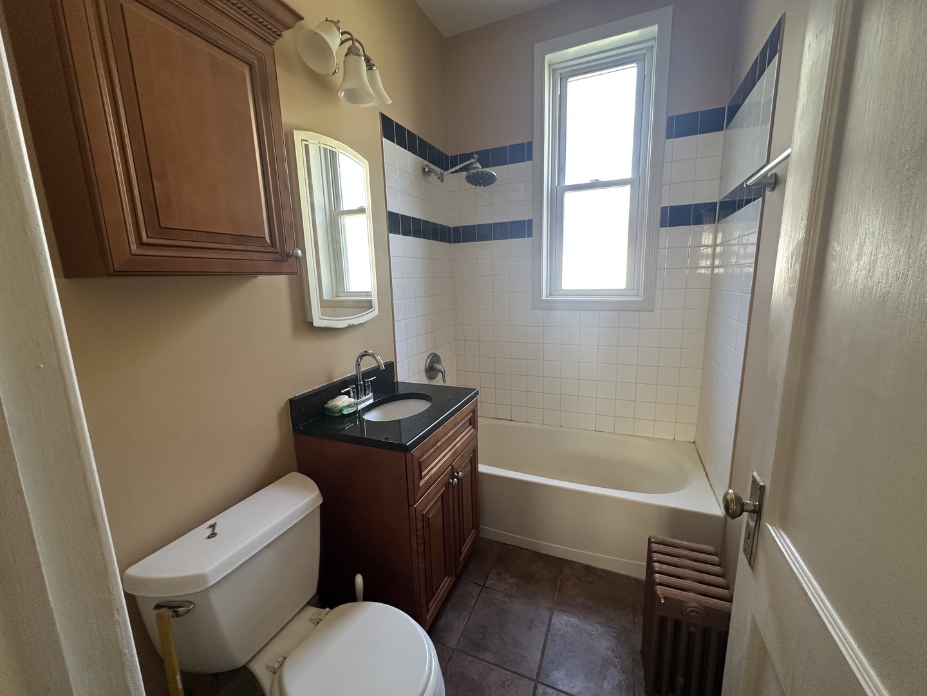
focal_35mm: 14
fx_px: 375
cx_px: 464
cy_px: 348
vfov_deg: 85.7
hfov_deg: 102.1
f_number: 2.2
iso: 200
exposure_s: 1/60
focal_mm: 2.22
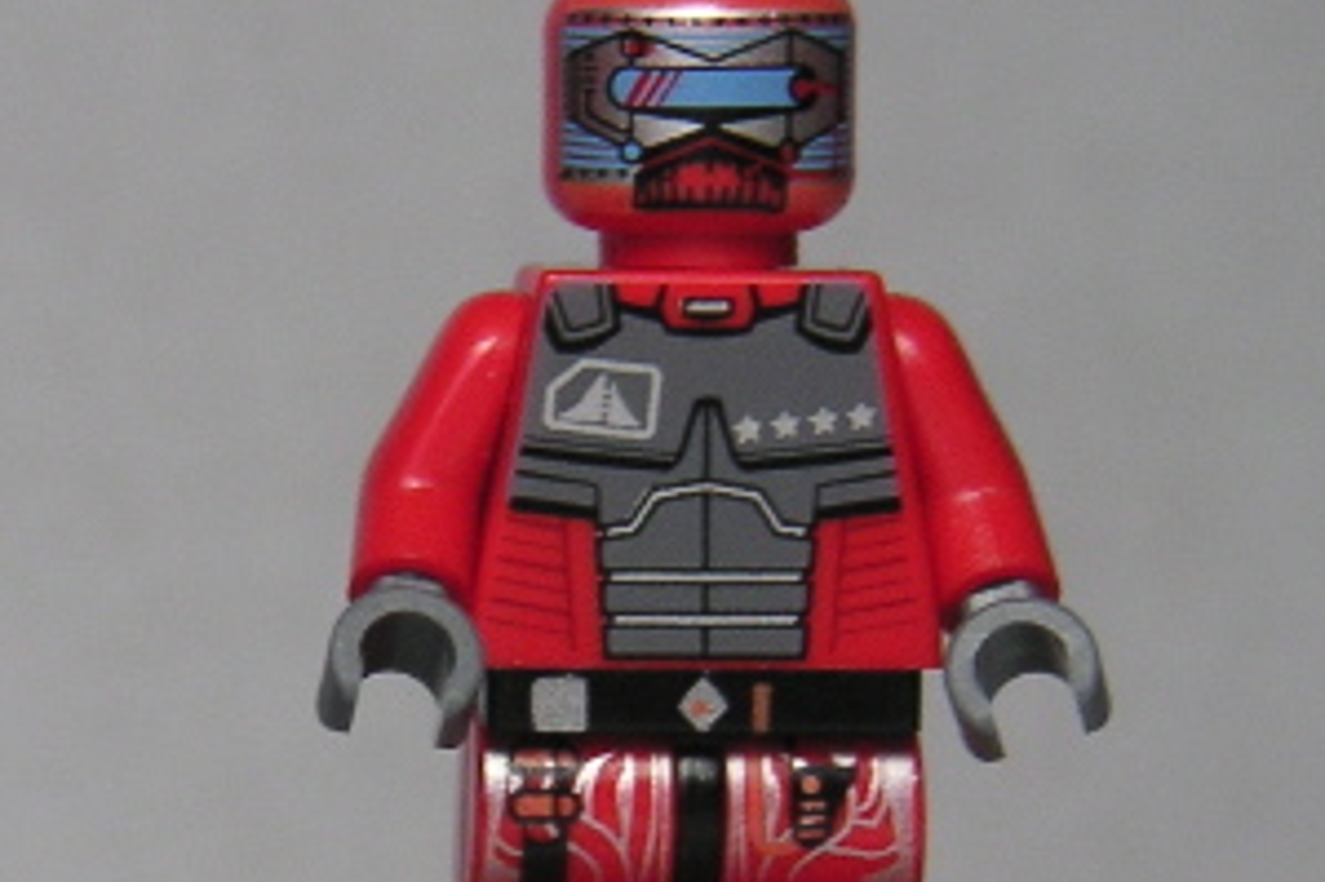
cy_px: 523
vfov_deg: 6.2
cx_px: 106
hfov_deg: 9.3
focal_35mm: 220
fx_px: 8092
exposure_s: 1/90
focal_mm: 12.2
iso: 64
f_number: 3.2
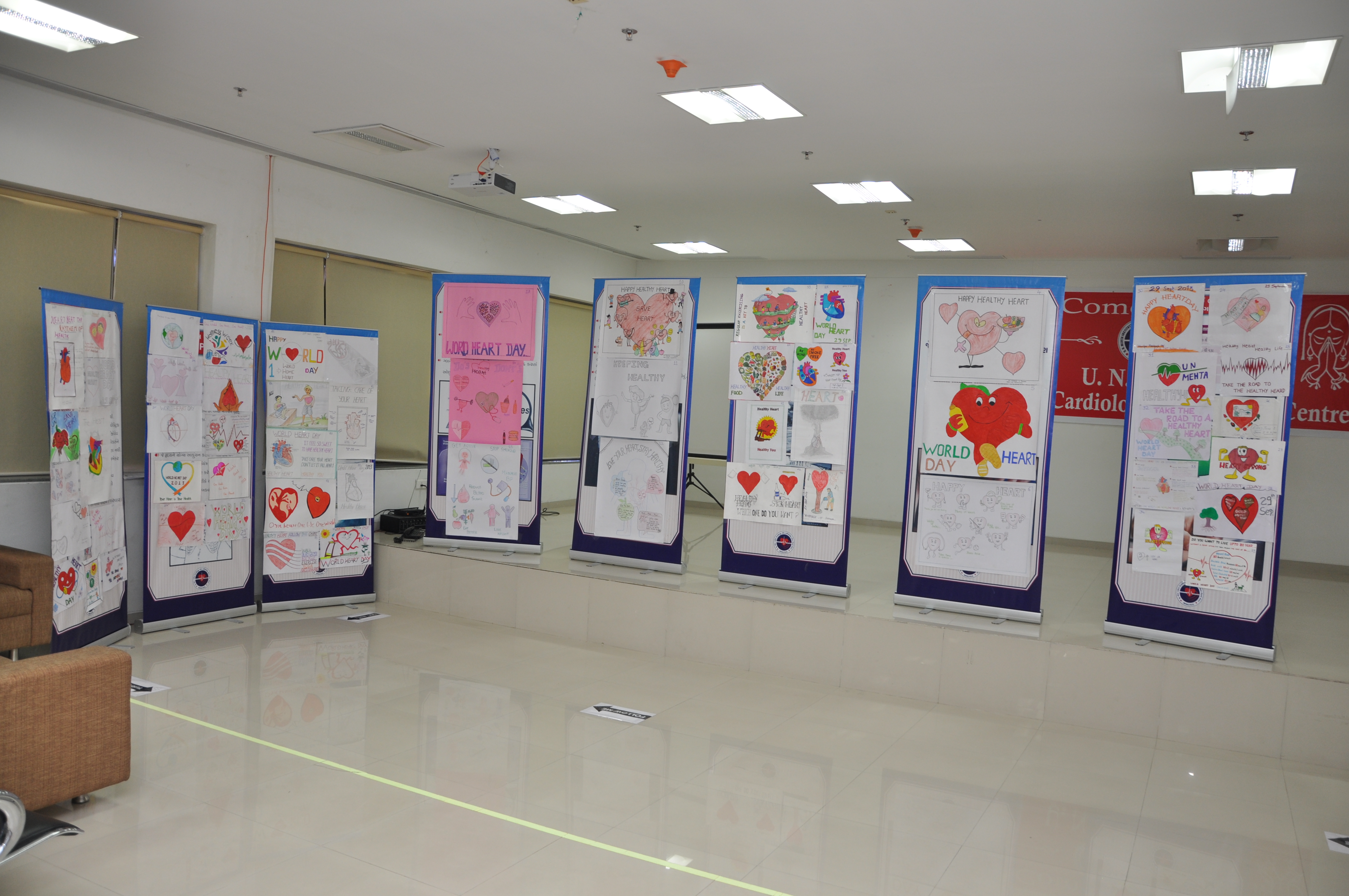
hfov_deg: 67.4
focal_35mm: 27
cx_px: 674
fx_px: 1011
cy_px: 448
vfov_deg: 47.8
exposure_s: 1/60
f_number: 4.5
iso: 250
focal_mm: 18
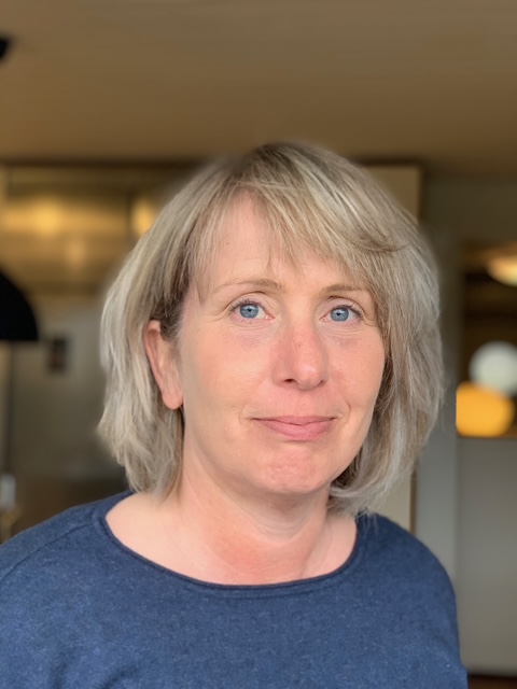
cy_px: 344
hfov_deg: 28.0
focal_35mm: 52
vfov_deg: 36.8
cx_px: 258
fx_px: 1036
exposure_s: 1/122
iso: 100
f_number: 2.4
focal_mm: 6
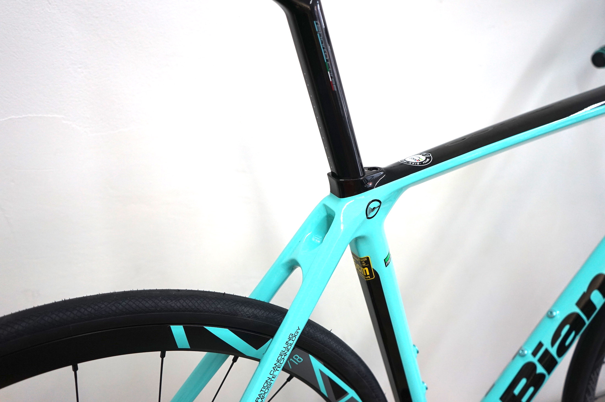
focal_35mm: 31
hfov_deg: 60.3
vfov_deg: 42.3
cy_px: 201
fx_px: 521
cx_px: 302
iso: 1000
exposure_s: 1/160
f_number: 4
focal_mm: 31
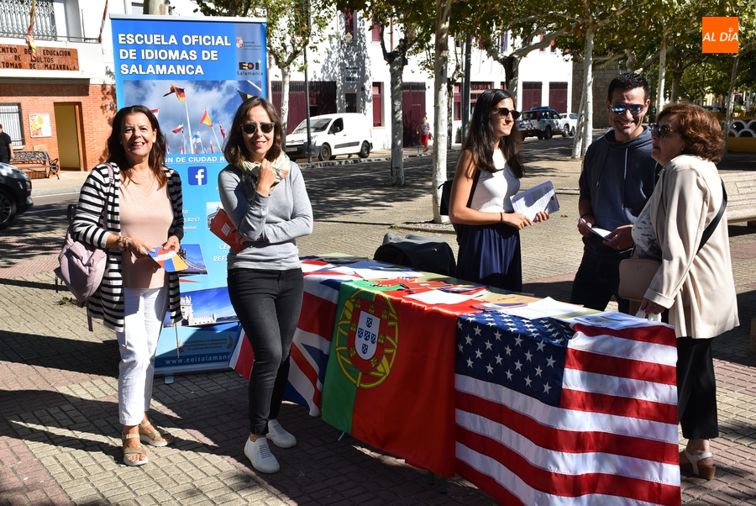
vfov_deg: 34.3
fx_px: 820
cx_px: 378
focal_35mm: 39
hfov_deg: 49.5
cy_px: 253
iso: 200
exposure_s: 1/400
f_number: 10
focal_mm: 26
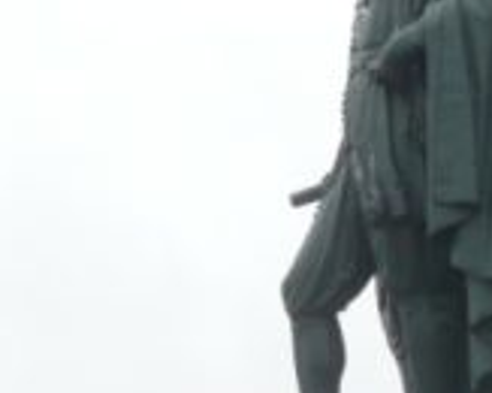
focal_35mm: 285
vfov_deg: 5.4
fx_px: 4145
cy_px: 577
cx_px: 423
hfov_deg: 6.8
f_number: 4.5
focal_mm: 10.2
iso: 100
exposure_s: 1/60
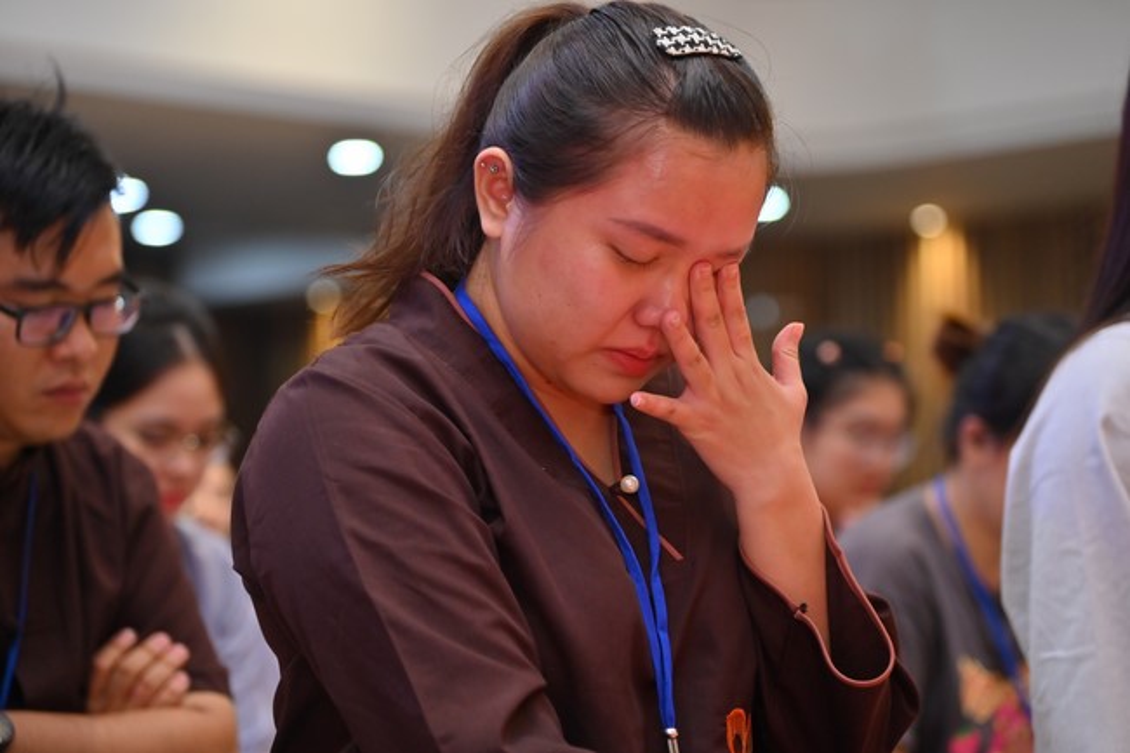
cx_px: 565
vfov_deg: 11.4
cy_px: 376
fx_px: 3765
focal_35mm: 120
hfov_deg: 17.1
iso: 1250
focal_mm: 120
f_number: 4.5
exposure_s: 1/200
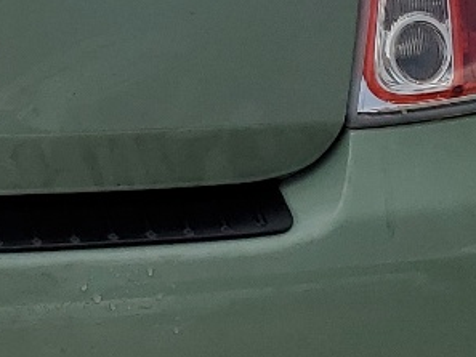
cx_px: -329
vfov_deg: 10.5
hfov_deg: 13.0
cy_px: -16
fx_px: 1926
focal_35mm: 140
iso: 50
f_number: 1.5
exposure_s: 1/1429
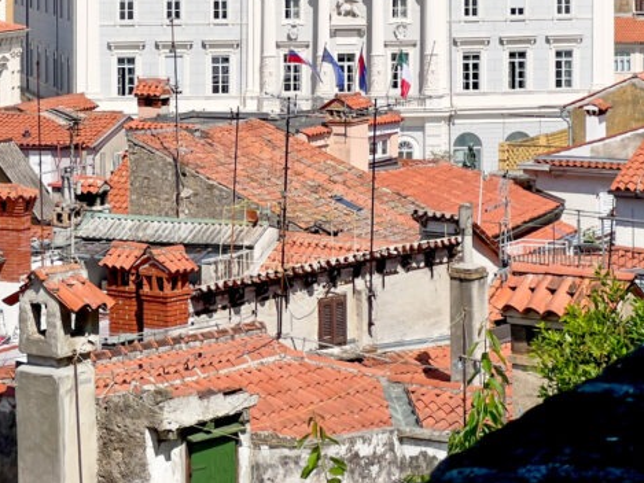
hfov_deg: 11.6
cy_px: -38
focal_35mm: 168
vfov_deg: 8.8
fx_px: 3126
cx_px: -4
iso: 32
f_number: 2.8
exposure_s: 1/1250
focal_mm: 9
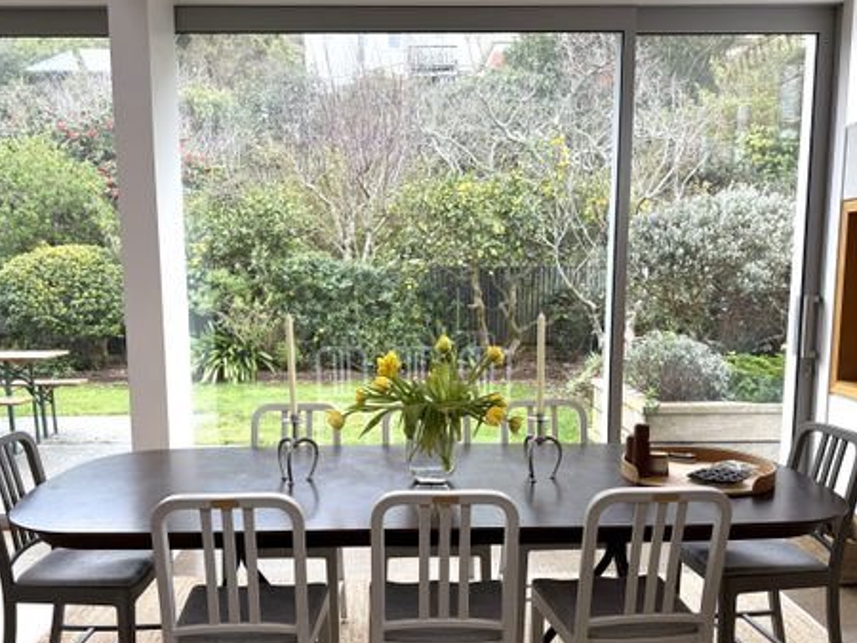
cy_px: 382
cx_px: 409
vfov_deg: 44.0
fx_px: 793
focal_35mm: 32
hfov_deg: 56.8
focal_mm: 6.76
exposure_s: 1/284
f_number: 1.78
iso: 64
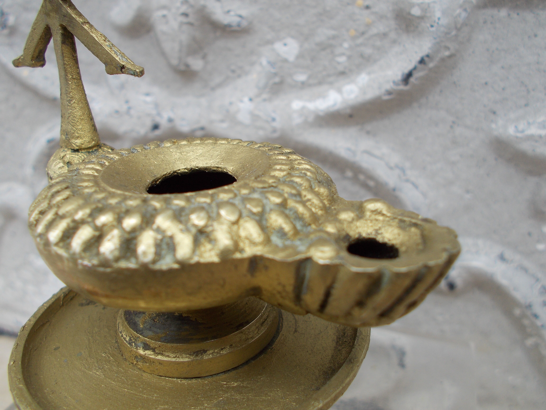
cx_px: 273
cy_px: 205
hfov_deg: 60.0
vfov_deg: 46.8
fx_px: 473
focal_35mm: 30
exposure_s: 1/250
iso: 80
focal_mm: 5.3
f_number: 3.4
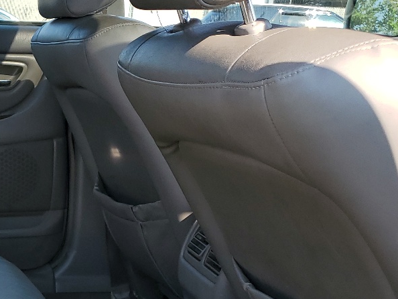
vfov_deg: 20.6
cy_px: 273
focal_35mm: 70
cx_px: -84
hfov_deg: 24.9
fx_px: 805
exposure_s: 1/833
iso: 50
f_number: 1.5
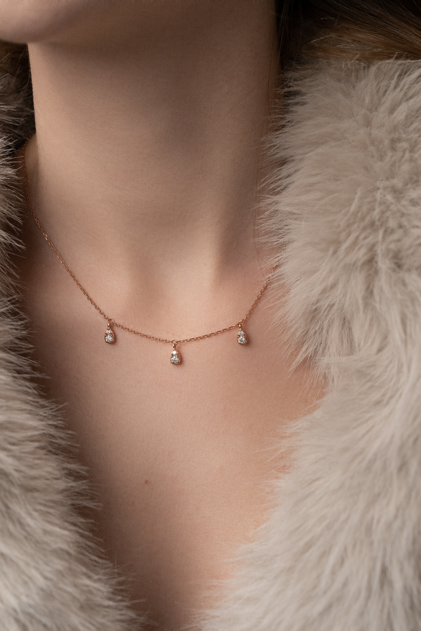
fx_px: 877
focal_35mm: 50
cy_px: 316
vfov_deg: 39.6
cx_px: 210
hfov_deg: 27.0
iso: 640
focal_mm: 50
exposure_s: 1/125
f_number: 9
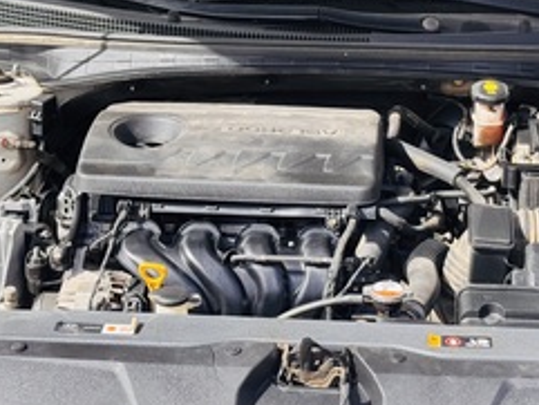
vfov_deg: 16.1
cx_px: 321
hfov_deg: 21.5
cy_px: 66
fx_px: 1418
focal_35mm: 91
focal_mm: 6.76
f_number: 1.78
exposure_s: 1/1059
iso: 64
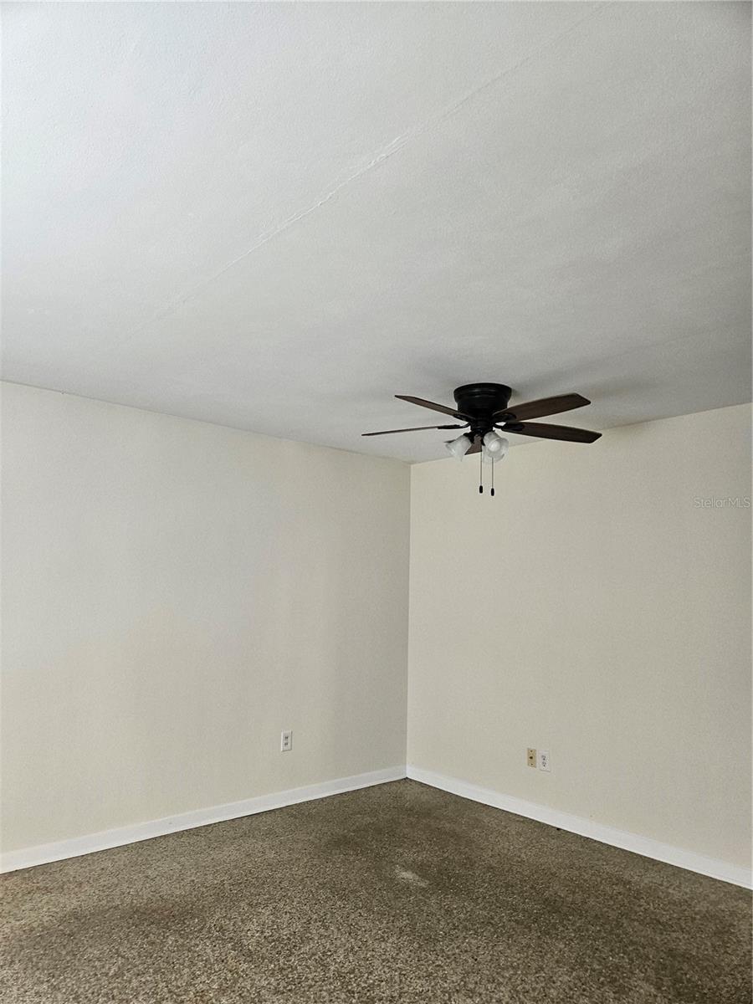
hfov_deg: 58.9
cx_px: 376
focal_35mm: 23
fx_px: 667
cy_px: 502
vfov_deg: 73.9
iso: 100
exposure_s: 1/88.1
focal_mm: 5.4
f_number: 1.8
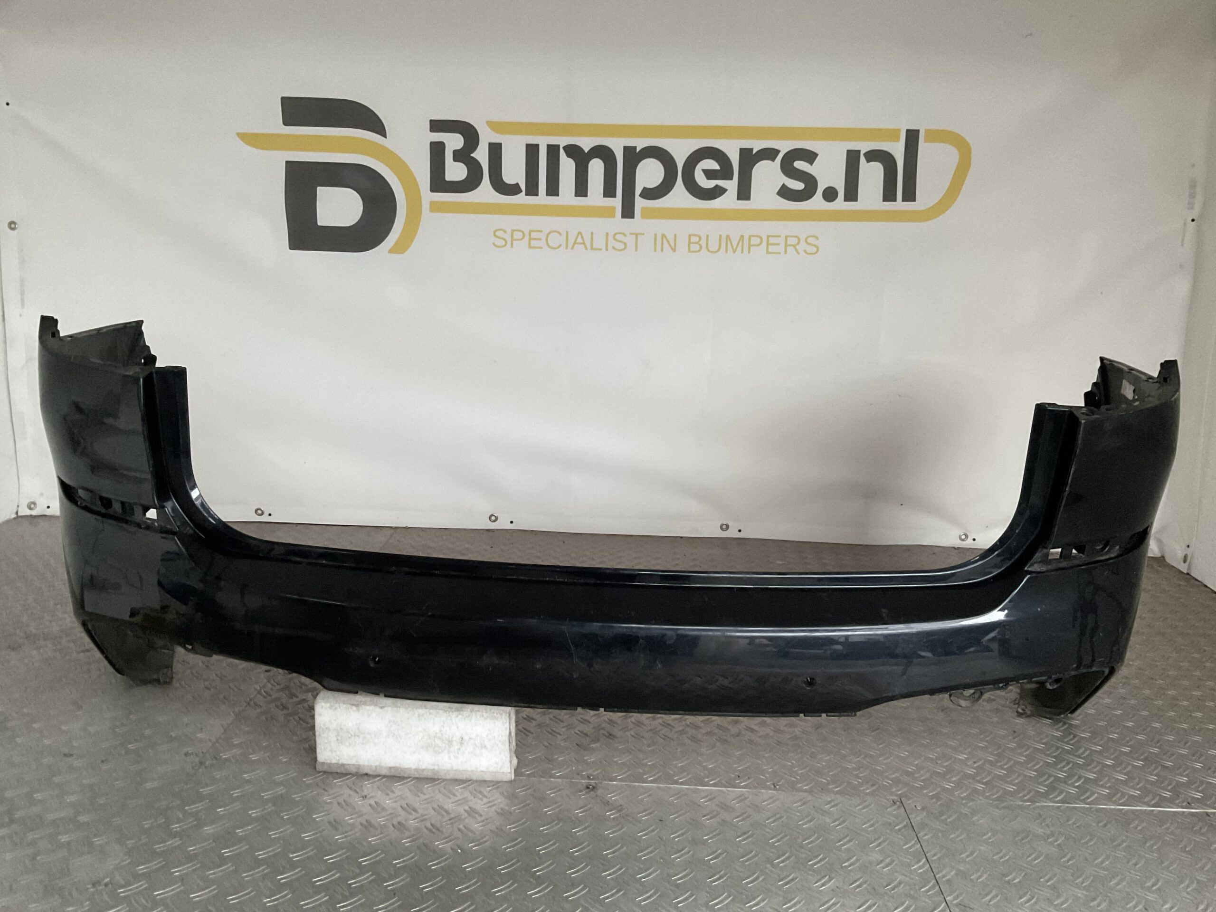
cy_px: 456
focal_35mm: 29
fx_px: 1019
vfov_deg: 48.2
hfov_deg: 61.7
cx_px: 608
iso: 250
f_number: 1.8
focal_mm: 3
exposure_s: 1/50
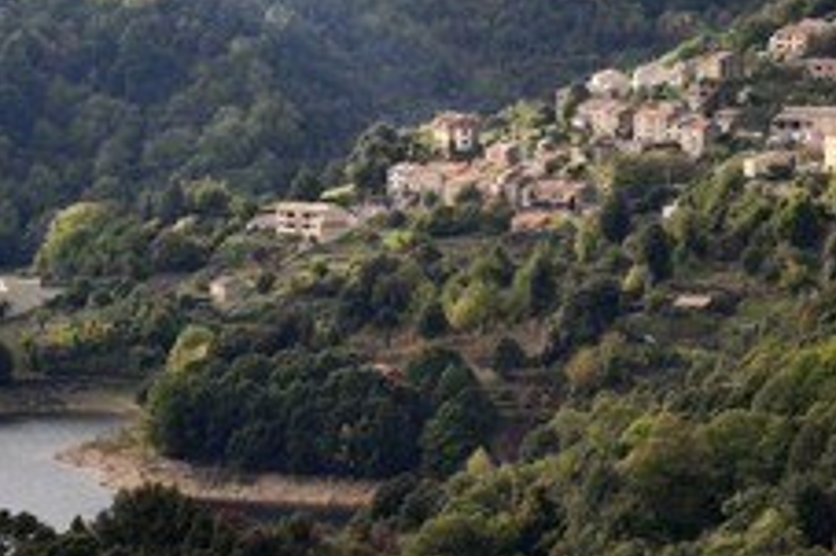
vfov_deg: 6.4
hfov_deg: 9.6
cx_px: 442
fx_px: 4989
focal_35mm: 215
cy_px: 177
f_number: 6.3
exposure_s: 1/250
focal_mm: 116
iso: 200
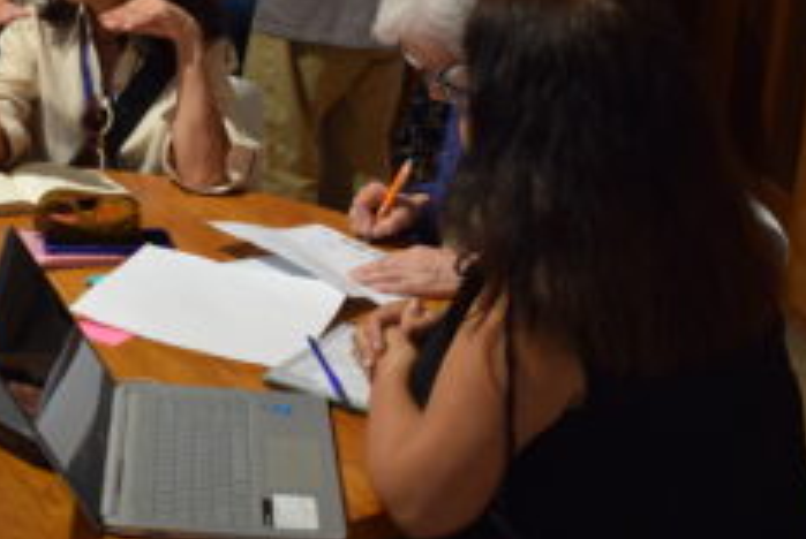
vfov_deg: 16.8
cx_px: 73
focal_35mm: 81
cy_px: 149
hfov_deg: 24.3
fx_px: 1816
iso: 640
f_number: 4.2
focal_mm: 28
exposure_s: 1/60
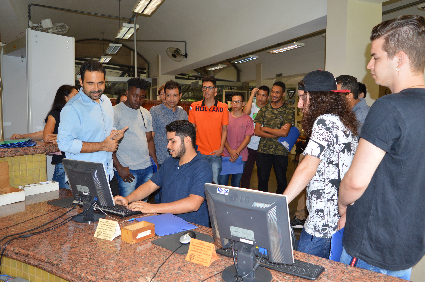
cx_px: 212
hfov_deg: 67.4
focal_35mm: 27
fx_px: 318
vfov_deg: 47.8
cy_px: 141
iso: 400
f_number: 4
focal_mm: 18
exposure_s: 1/60
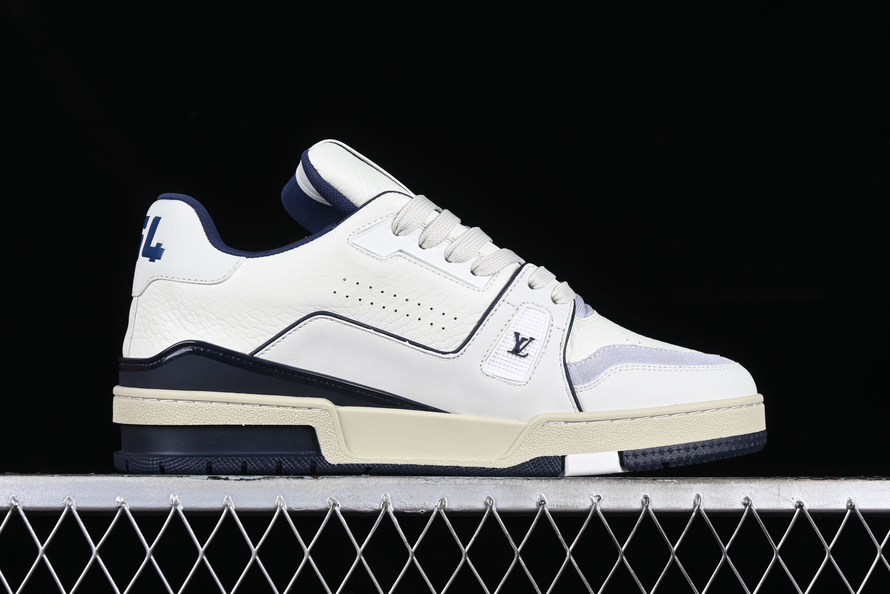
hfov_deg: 27.0
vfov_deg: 18.2
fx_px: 1854
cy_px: 297
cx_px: 445
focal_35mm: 75
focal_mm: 50
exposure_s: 1/80
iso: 160
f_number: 8
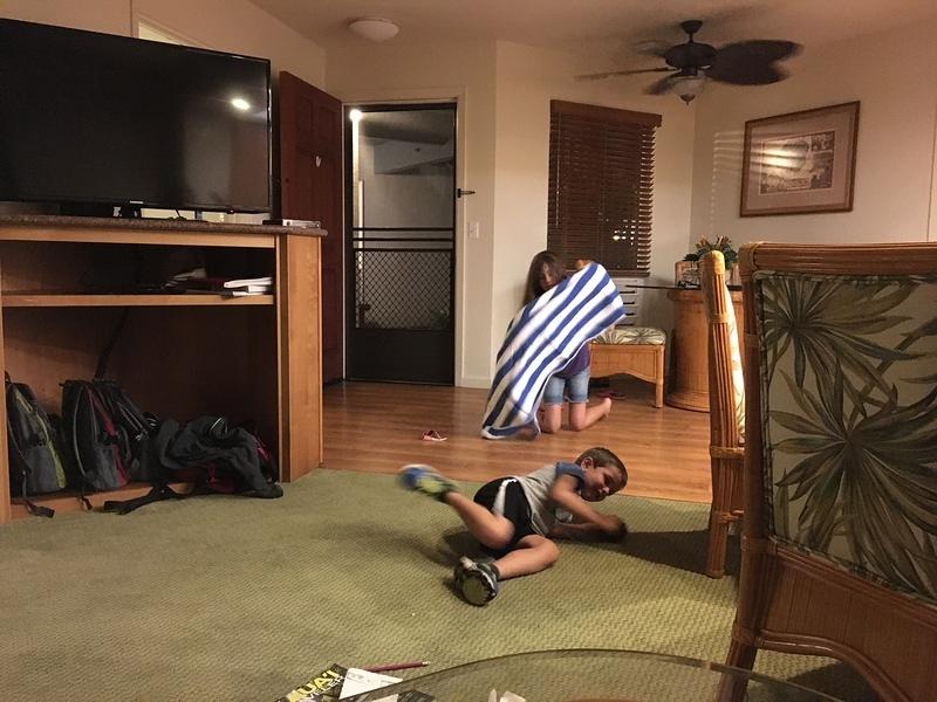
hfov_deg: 61.7
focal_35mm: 29
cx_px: 468
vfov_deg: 48.2
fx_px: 785
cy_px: 351
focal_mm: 4.15
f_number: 2.2
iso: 640
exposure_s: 1/15
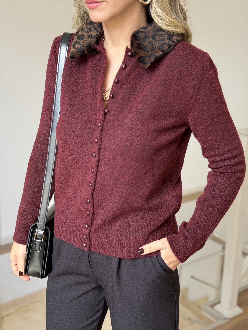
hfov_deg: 30.3
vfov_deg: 39.7
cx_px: 124
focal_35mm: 48
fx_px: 459
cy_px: 165
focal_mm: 6.76
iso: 64
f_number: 1.78
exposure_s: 1/122
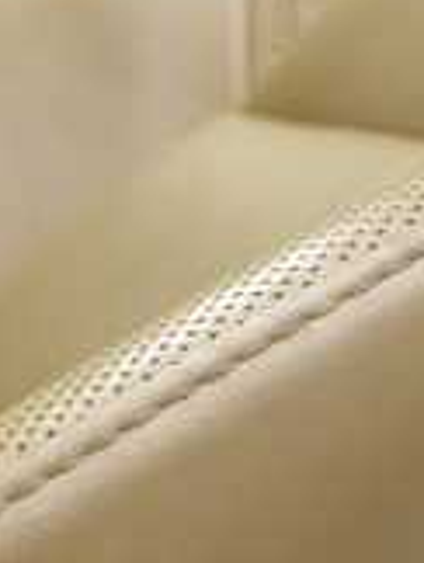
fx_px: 3551
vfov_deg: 8.8
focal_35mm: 218
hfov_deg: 6.8
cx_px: 327
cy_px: 860
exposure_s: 1/20
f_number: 5.6
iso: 400
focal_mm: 24
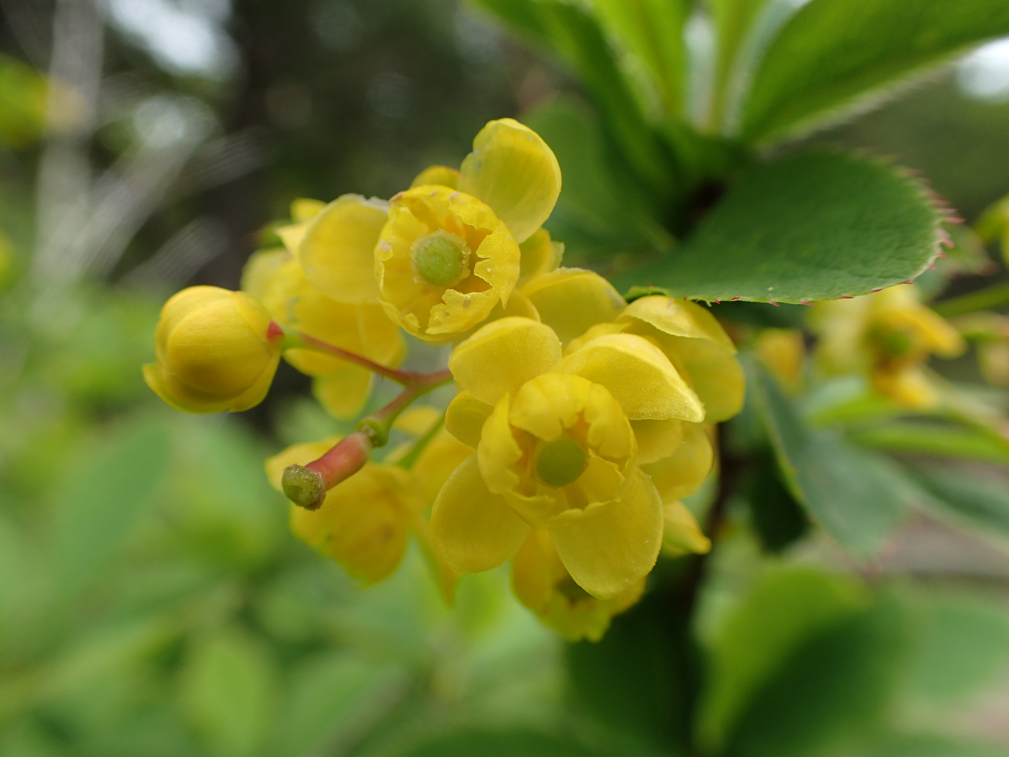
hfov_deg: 60.0
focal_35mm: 30
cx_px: 504
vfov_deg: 46.8
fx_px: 874
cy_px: 378
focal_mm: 5.5
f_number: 3.2
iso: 100
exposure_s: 1/320
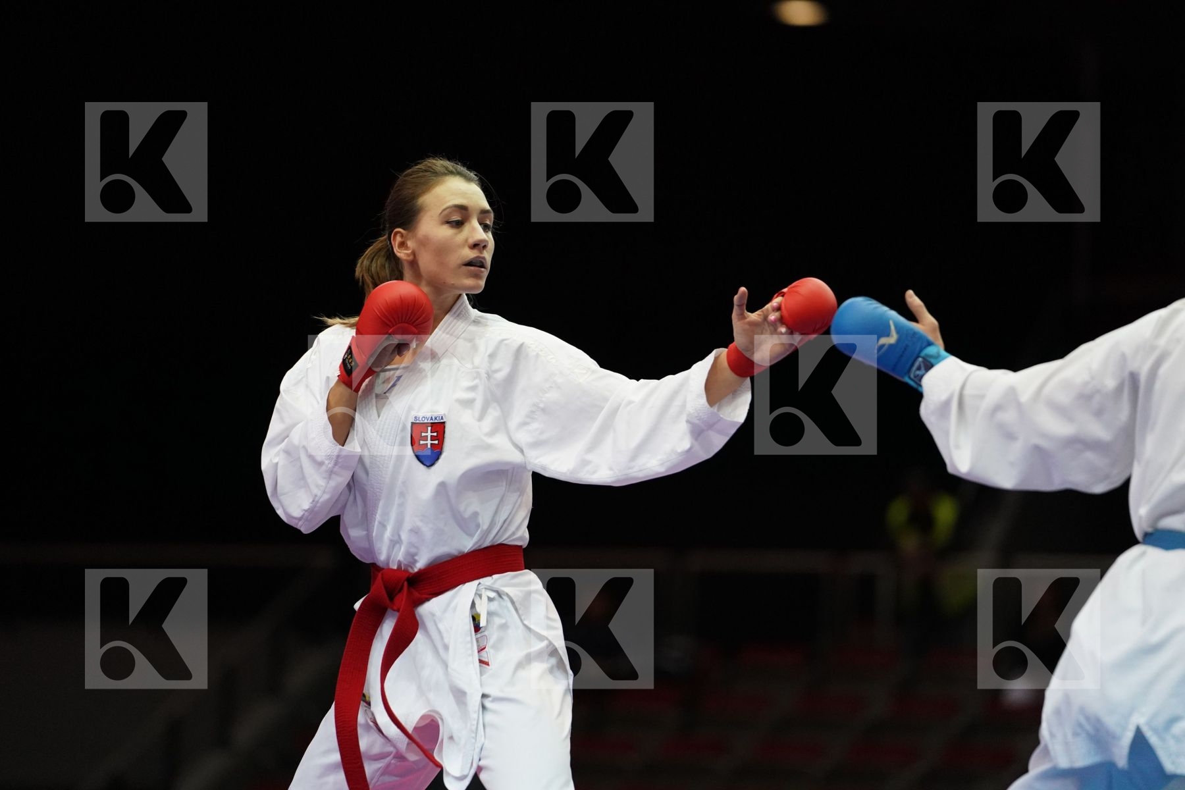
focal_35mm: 200
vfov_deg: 6.9
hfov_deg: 10.3
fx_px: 6583
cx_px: 592
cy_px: 395
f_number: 2.8
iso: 3200
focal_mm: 200
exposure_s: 1/1000
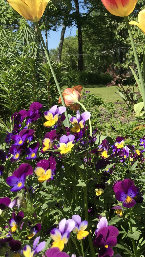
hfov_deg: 23.4
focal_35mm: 49
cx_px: 145
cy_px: 118
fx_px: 335
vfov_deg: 42.1
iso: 20
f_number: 1.8
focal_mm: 3.99
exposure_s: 1/1681
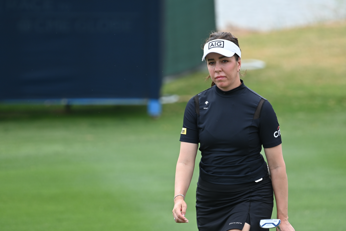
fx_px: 5766
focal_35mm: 600
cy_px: 116
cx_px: 173
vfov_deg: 2.3
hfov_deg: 3.4
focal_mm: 400
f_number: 5.6
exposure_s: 1/640
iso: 320
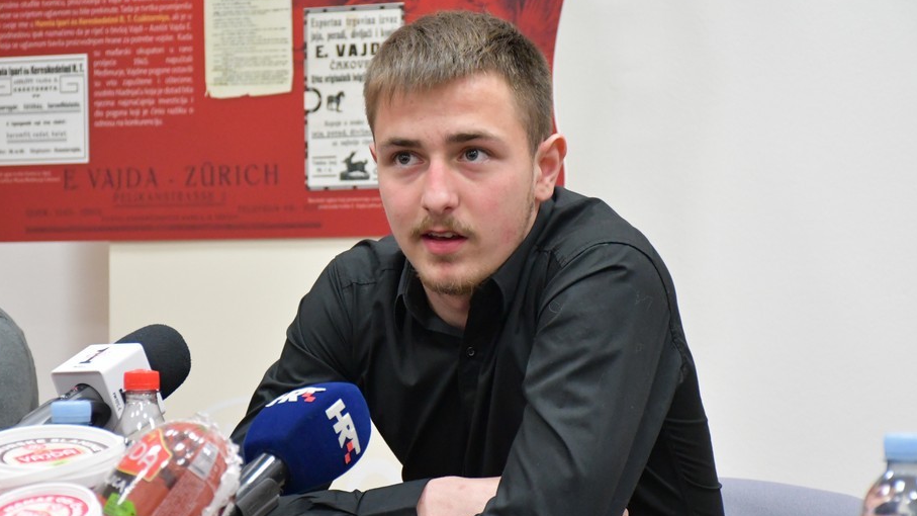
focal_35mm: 142
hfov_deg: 15.1
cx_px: 450
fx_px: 3452
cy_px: 284
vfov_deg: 8.5
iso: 5600
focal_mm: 80
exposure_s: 1/125
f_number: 5.3
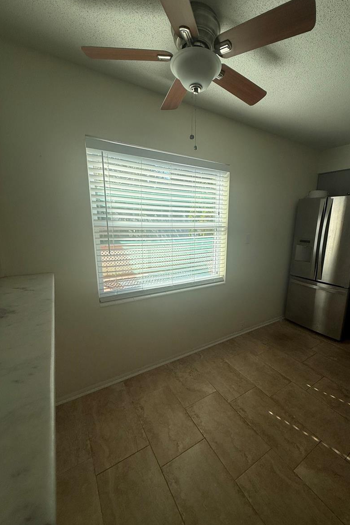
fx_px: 219
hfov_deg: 76.8
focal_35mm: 15
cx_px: 202
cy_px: 268
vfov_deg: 100.4
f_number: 2.2
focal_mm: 2.22
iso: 50
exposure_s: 1/658
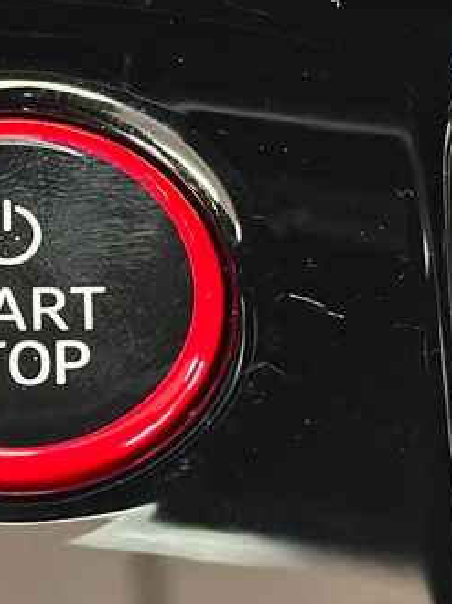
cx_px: 9
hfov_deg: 9.9
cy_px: 258
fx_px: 2597
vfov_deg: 13.3
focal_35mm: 149
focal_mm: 6.86
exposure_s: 1/30
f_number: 1.78
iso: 800
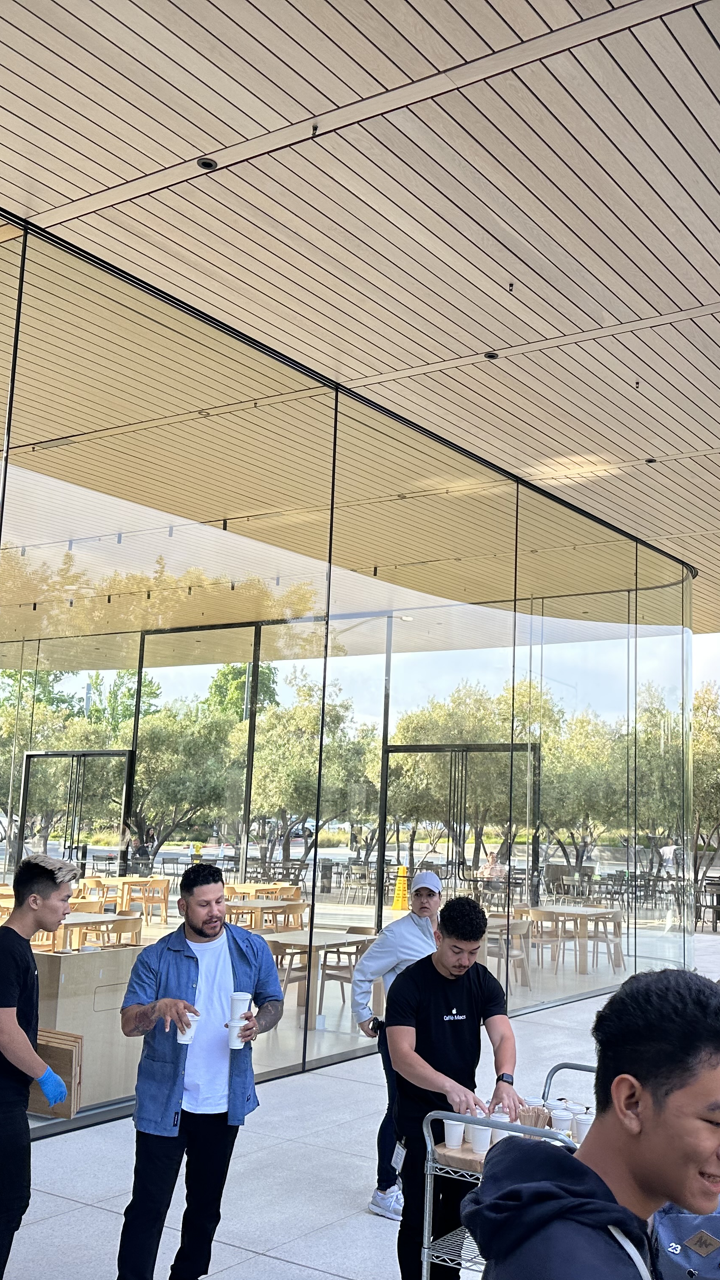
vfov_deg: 56.6
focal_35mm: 35
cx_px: 486
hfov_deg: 33.4
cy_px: 642
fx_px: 1188
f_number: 1.78
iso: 80
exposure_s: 1/615
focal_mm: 6.86
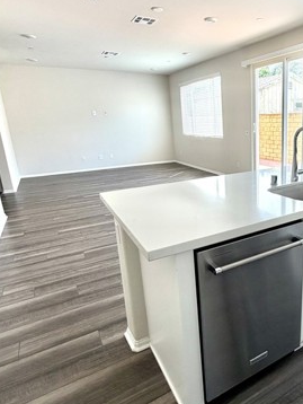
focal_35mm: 25
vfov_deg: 69.3
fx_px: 291
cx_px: 242
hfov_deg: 51.5
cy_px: 195
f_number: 2.2
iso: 64
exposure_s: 1/125
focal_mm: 2.22
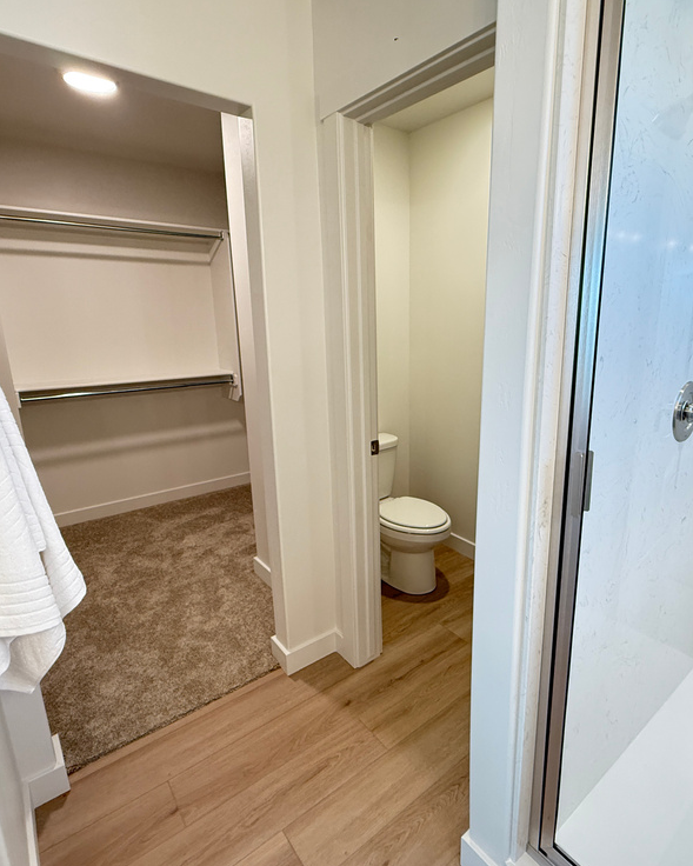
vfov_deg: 83.3
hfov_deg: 70.2
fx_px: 487
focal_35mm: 19
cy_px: 429
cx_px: 412
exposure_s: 1/120
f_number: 2.2
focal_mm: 2.22
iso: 320
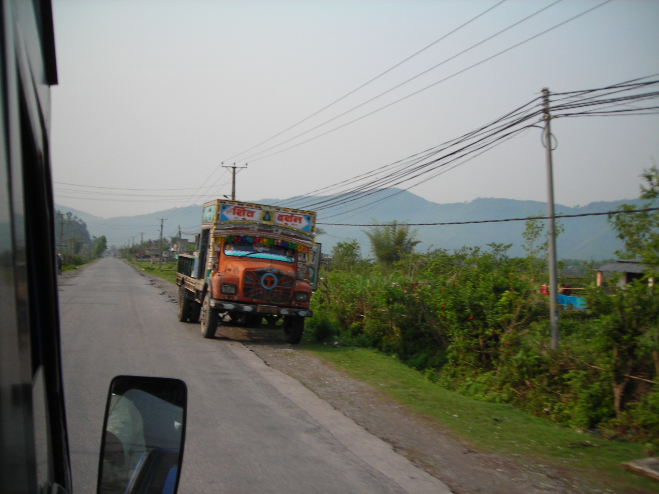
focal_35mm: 38
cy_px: 247
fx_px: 723
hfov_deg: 49.0
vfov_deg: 37.7
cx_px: 330
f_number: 6.4
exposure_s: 1/125
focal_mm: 6.3
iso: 50
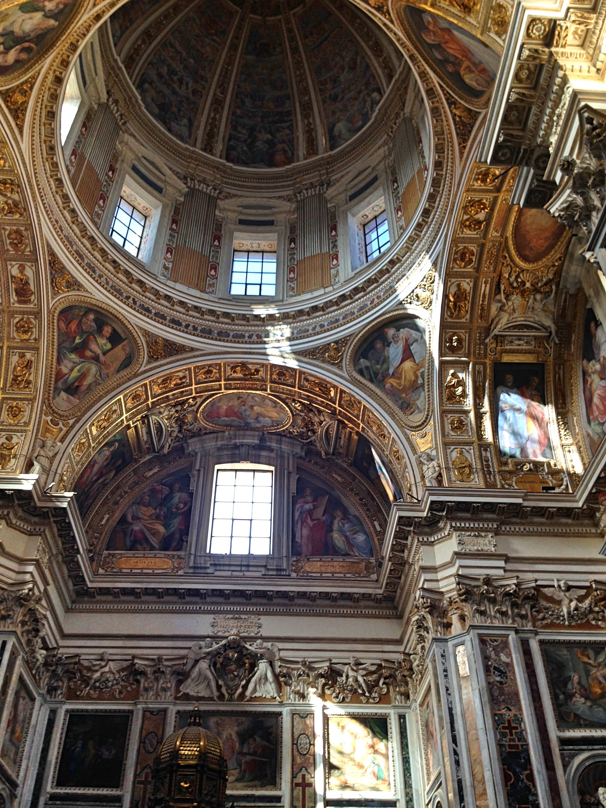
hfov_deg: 42.9
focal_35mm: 33
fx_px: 770
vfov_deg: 55.4
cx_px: 303
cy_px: 404
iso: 50
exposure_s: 1/24
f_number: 2.4
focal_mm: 4.12
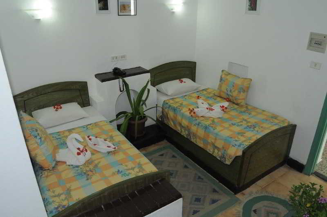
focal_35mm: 27
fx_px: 245
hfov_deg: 67.5
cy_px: 108
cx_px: 164
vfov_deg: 47.8
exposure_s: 1/60
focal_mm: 18
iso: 1600
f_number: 11
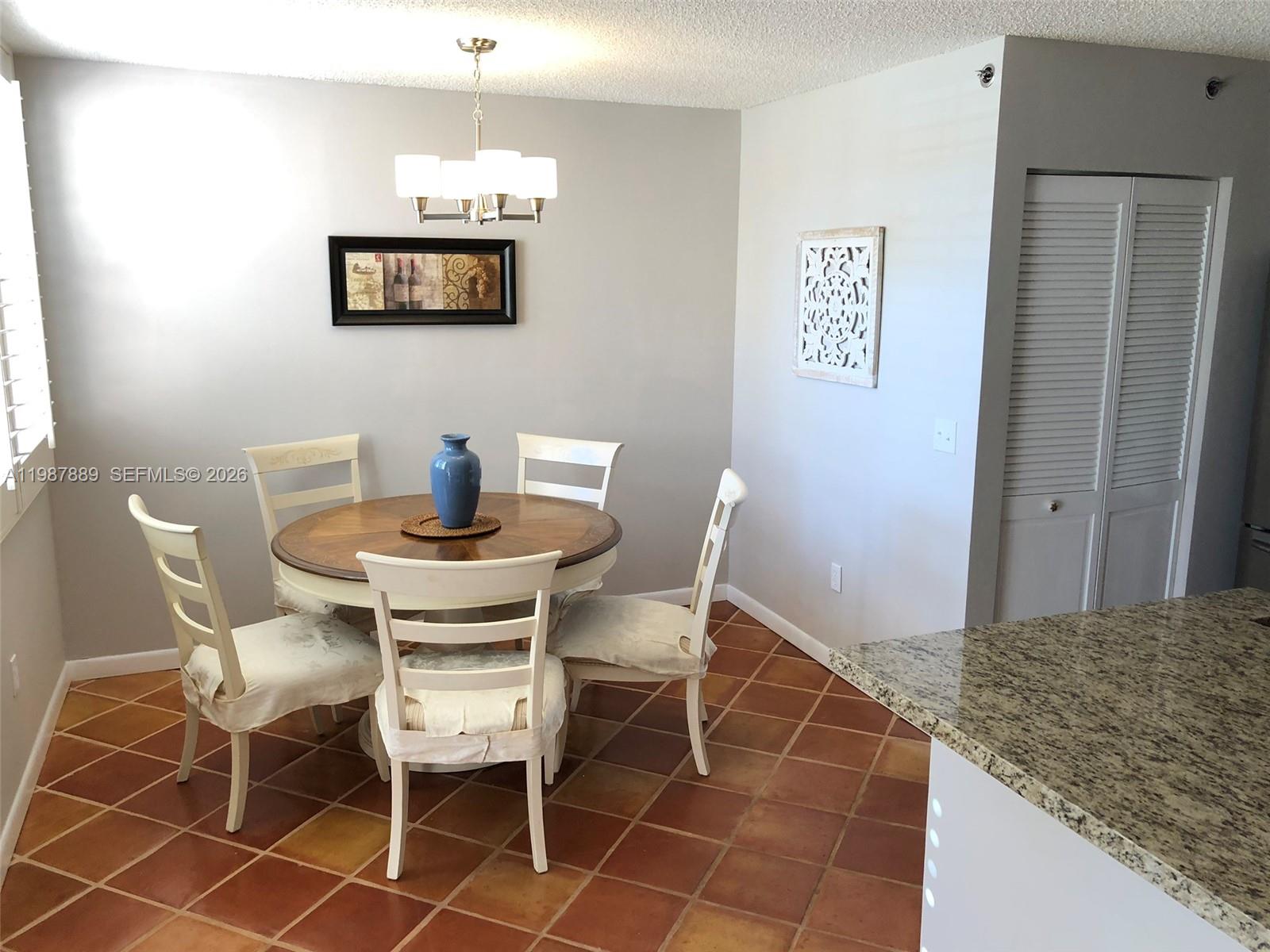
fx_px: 1027
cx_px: 635
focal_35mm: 28
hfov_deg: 63.4
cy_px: 476
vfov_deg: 49.7
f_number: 1.8
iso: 25
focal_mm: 4
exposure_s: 1/30
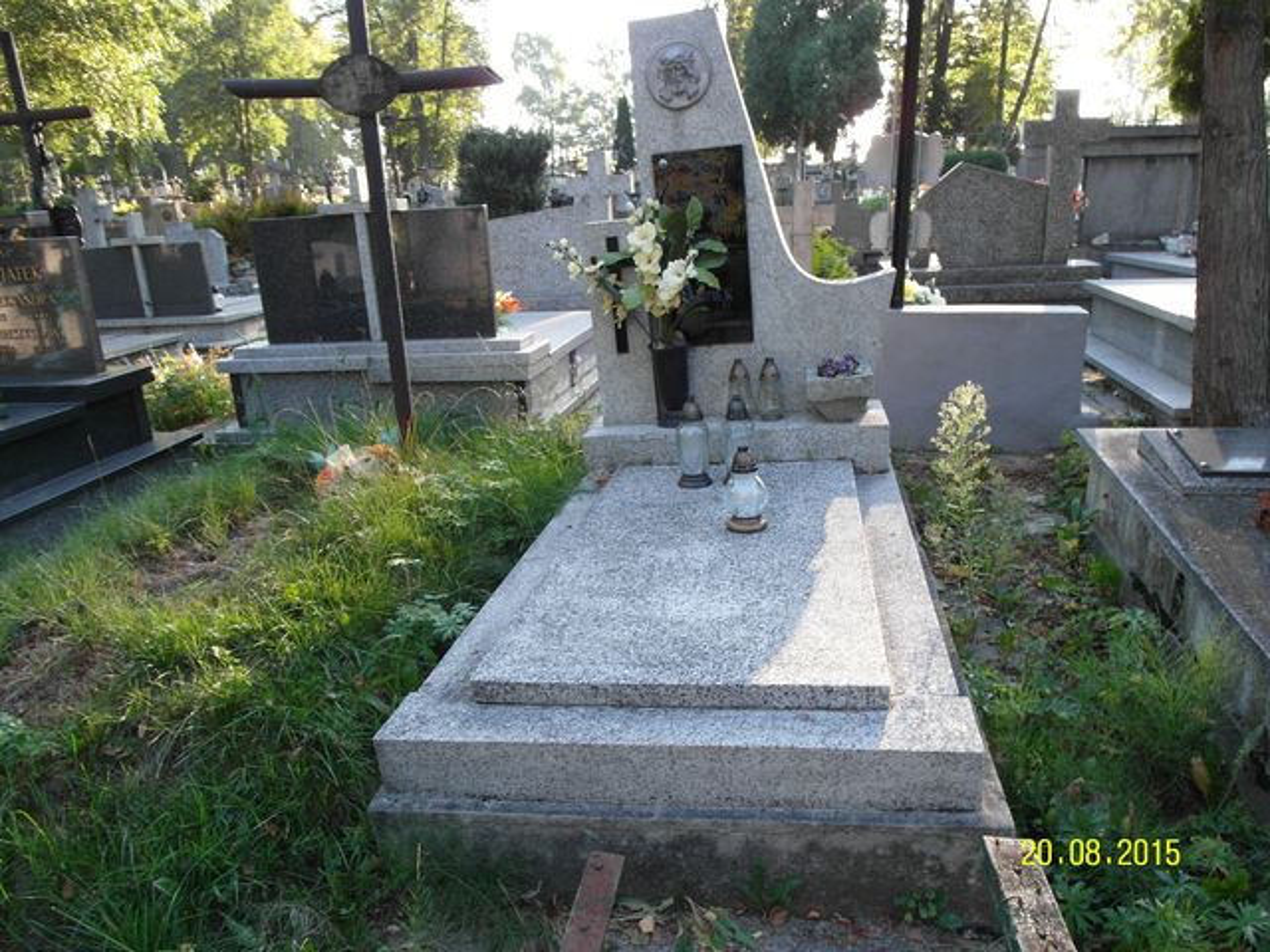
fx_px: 881
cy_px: 476
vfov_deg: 56.8
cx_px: 635
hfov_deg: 71.6
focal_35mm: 24
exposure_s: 1/60
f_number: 3.4
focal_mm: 5.2
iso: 100
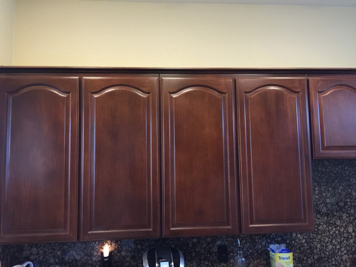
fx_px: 298
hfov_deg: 61.7
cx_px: 178
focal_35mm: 29
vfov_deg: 48.2
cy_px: 134
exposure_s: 1/15
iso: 100
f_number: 2.2
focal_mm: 4.15
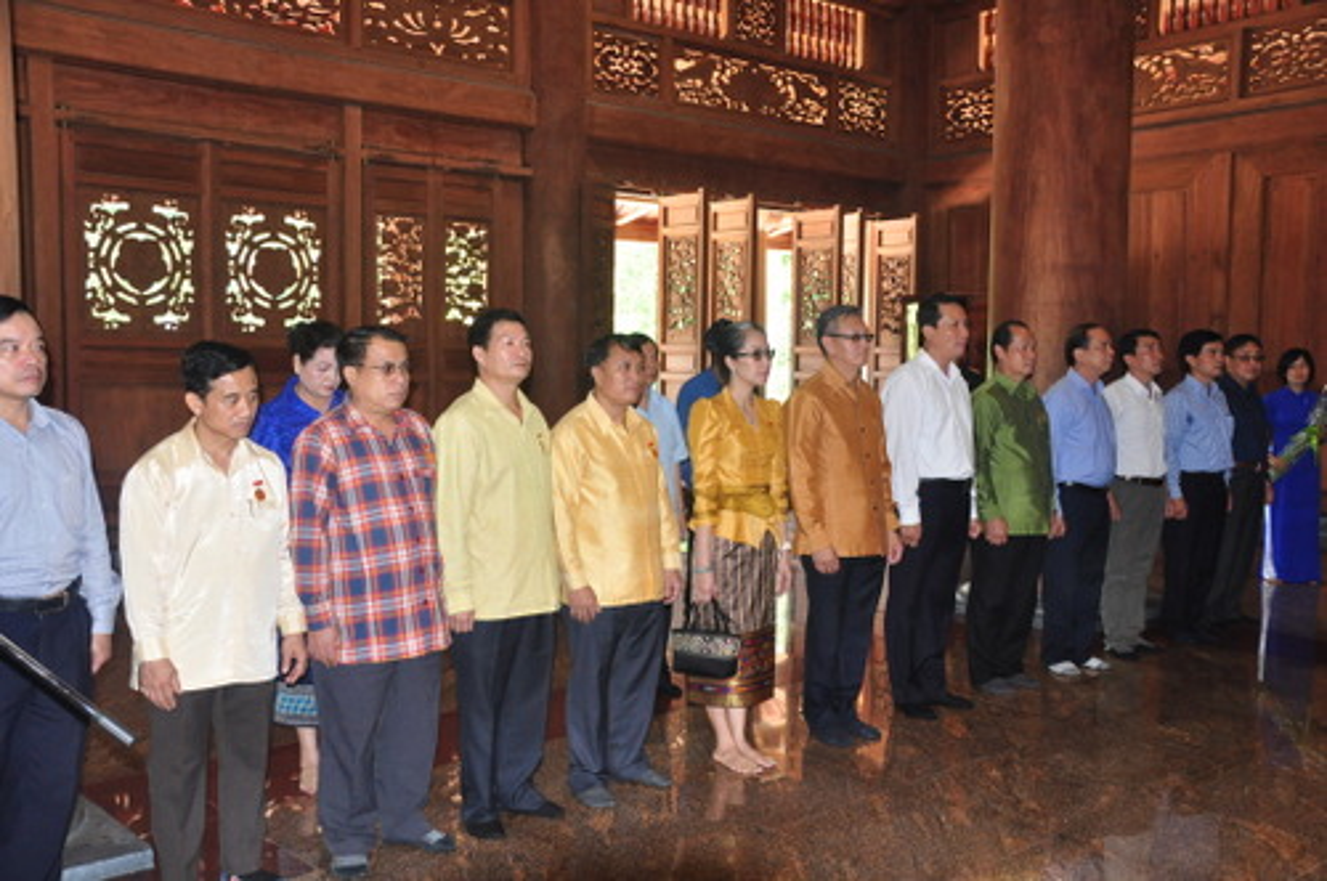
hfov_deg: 53.2
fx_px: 1325
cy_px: 440
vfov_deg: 36.8
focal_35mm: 36
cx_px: 664
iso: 1000
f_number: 5.6
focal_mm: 24
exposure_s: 1/60
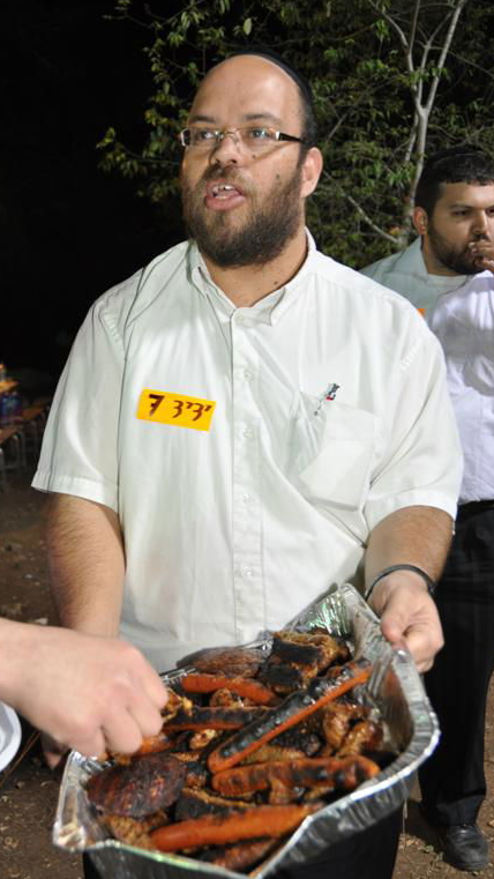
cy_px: 438
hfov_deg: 31.1
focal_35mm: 38
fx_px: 885
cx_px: 205
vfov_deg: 52.8
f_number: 4
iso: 800
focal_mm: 24
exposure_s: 1/60
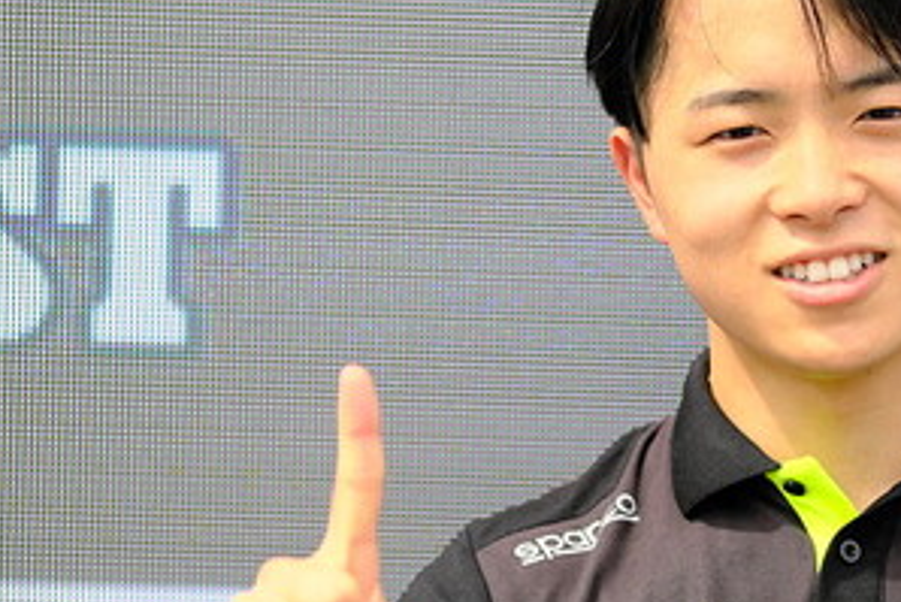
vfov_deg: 10.1
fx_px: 3405
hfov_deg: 15.0
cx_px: 620
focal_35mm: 136
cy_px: 342
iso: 320
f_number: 2
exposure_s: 1/4000
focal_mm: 50
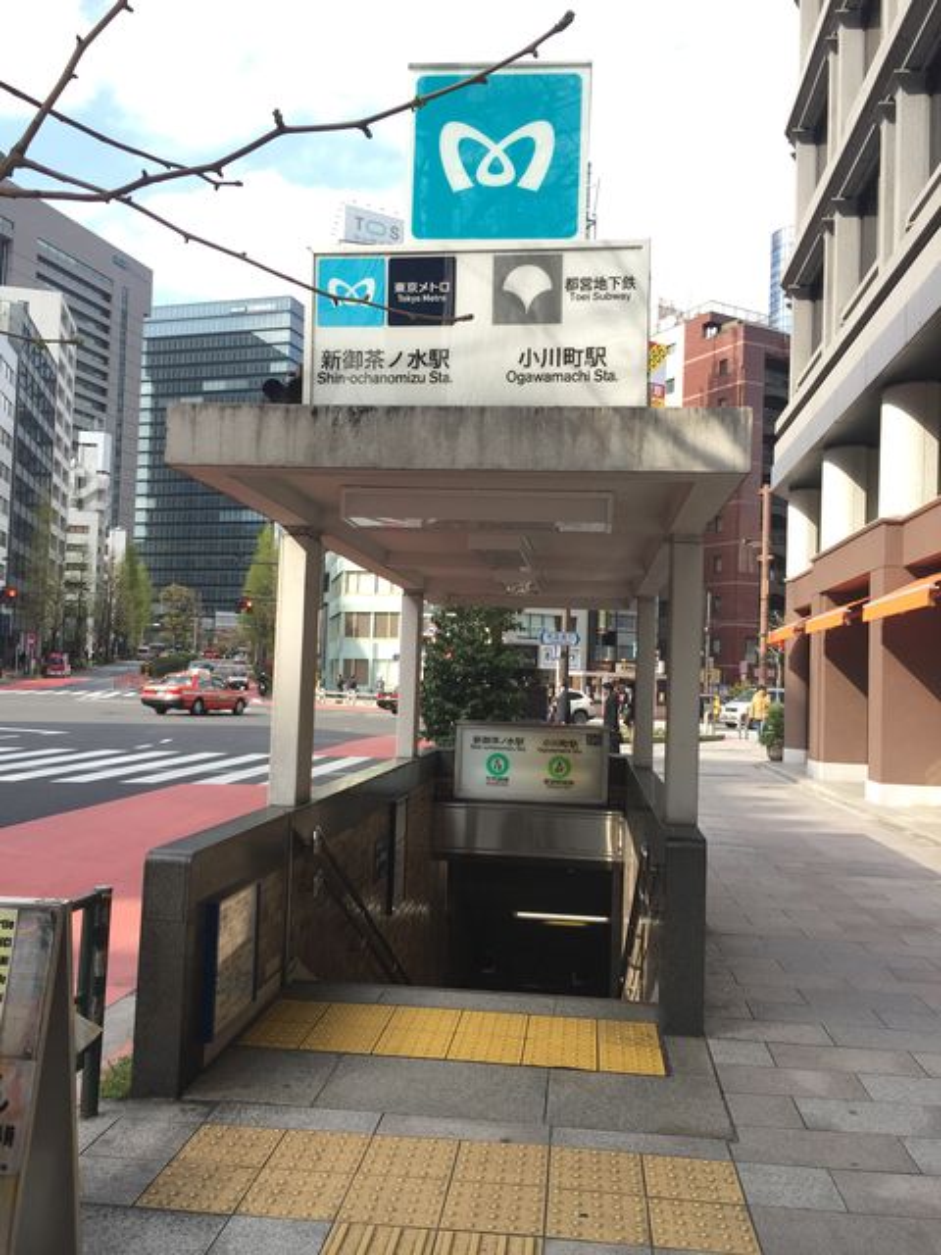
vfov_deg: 61.7
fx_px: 1051
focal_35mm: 29
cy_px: 628
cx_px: 470
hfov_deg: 48.2
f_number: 2.2
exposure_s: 1/608
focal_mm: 4.15
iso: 32
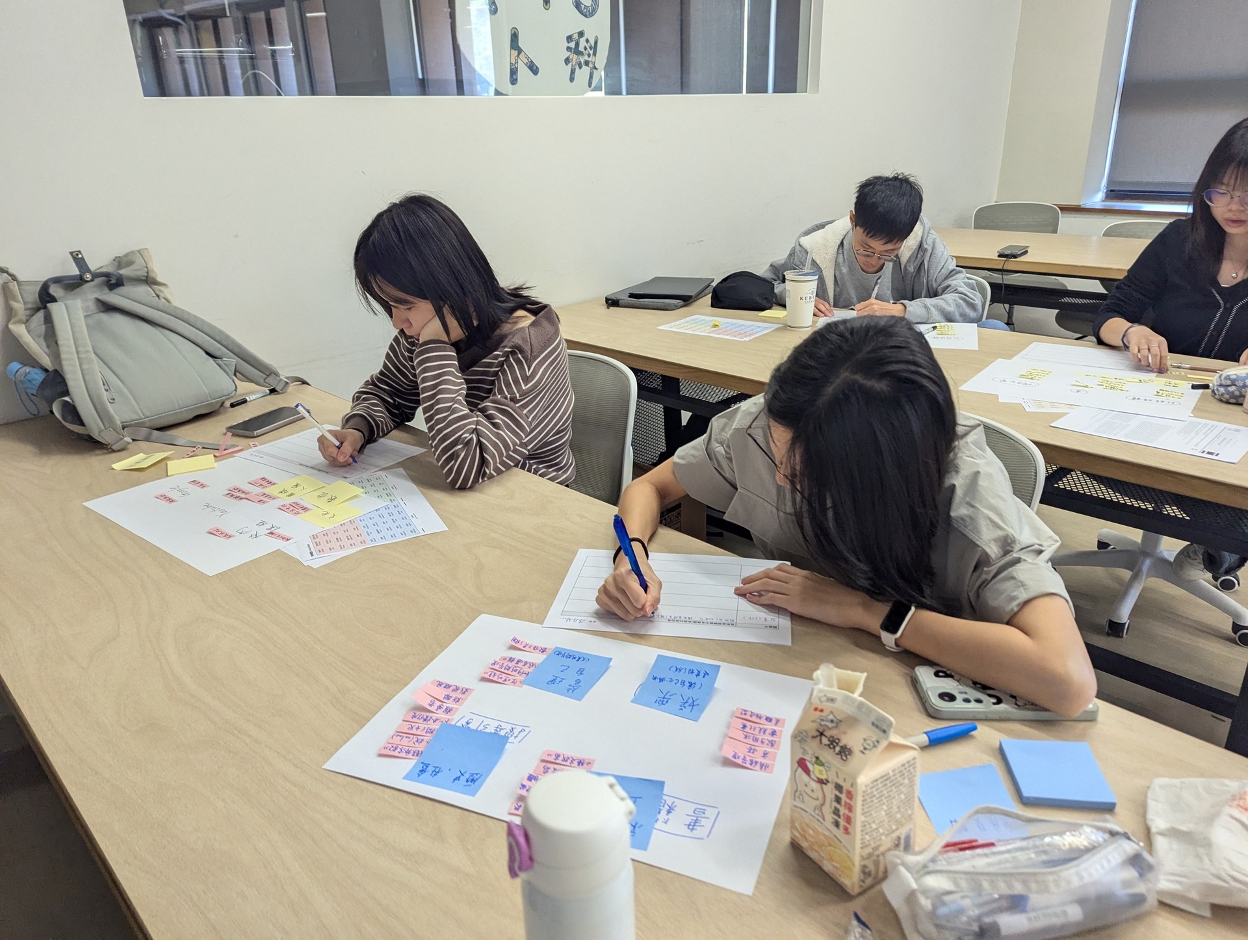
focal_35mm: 24
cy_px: 470
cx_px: 624
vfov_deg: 56.9
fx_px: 867
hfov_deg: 71.5
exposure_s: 1/120
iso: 439
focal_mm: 6.81
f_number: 1.85
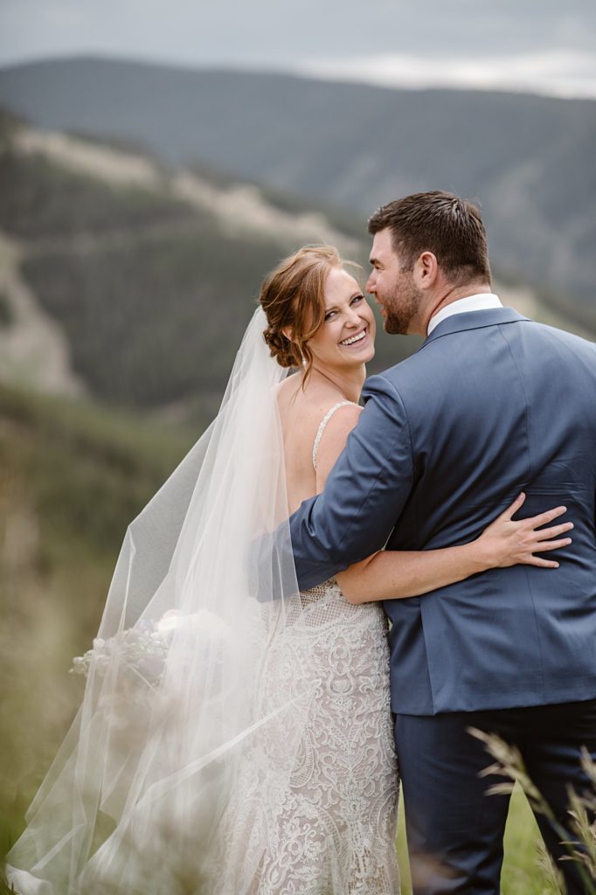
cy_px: 448
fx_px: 2112
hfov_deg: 16.1
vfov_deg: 23.9
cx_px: 298
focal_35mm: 85
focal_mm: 85
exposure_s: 1/2500
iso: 200
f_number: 2
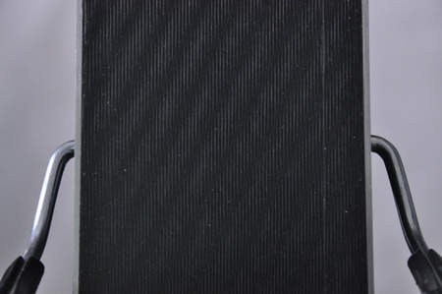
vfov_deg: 8.7
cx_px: 221
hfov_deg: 13.1
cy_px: 147
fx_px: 1932
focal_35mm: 158
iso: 3200
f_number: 9.5
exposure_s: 1/125
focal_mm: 105
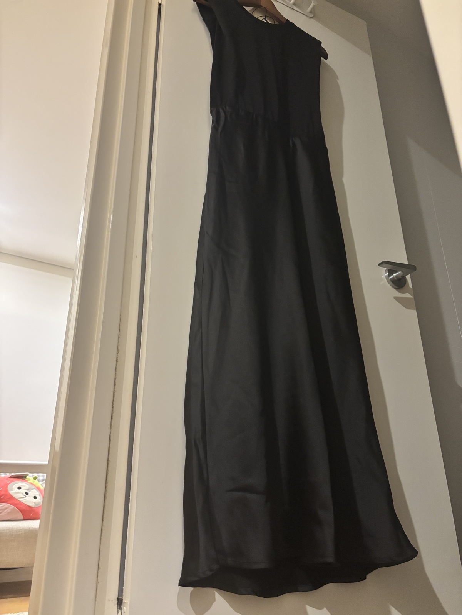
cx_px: 231
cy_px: 308
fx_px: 463
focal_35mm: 26
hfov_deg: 53.1
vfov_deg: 67.3
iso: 400
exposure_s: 1/33
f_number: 1.6
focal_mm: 5.96
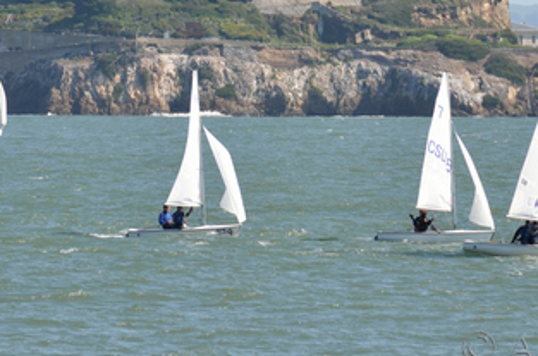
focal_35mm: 570
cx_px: 263
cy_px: -9
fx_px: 8497
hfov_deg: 3.6
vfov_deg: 2.4
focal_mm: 170
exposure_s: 1/400
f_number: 5.6
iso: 100
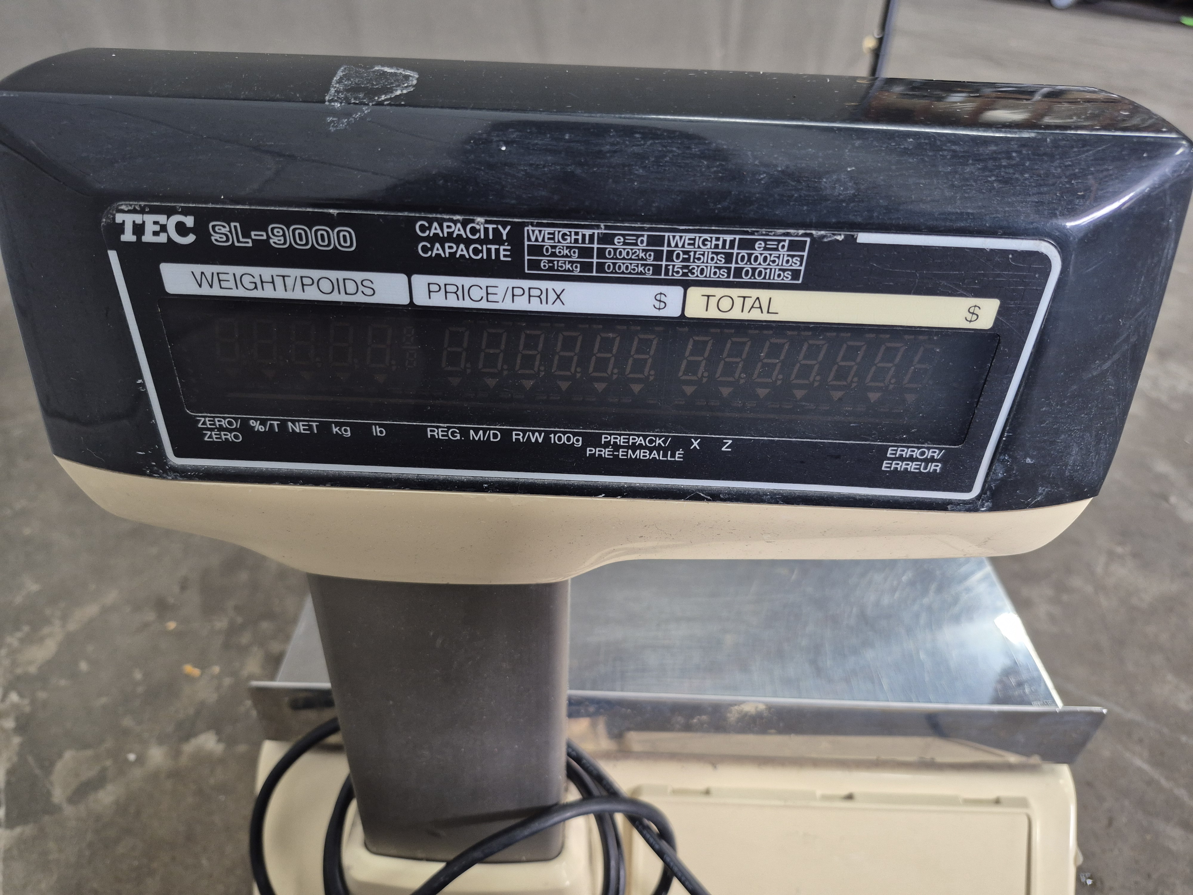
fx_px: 793
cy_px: 448
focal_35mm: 23
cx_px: 596
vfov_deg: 58.9
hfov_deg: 73.9
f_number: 1.8
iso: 320
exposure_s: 1/120
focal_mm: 5.4
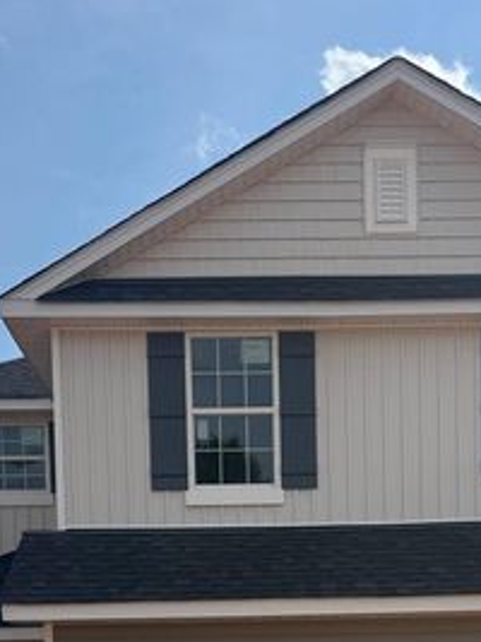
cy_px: 718
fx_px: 1113
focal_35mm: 60
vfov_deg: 28.9
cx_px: 286
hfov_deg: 24.4
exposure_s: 1/6173
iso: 80
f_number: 1.78
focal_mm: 6.76
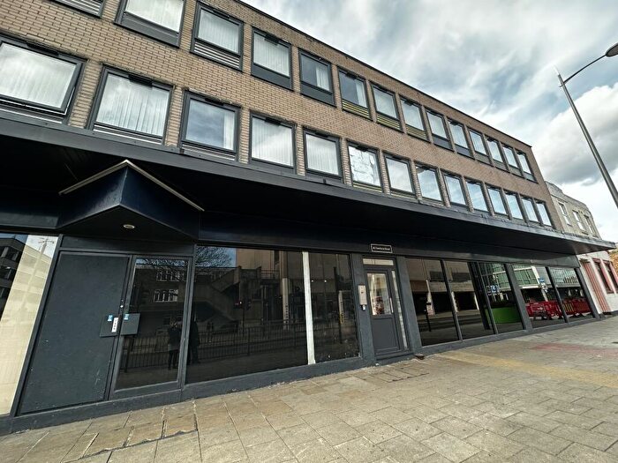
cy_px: 232
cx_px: 309
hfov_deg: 102.1
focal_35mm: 14
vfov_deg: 85.7
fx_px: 250
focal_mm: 2.22
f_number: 2.2
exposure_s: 1/193
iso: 40
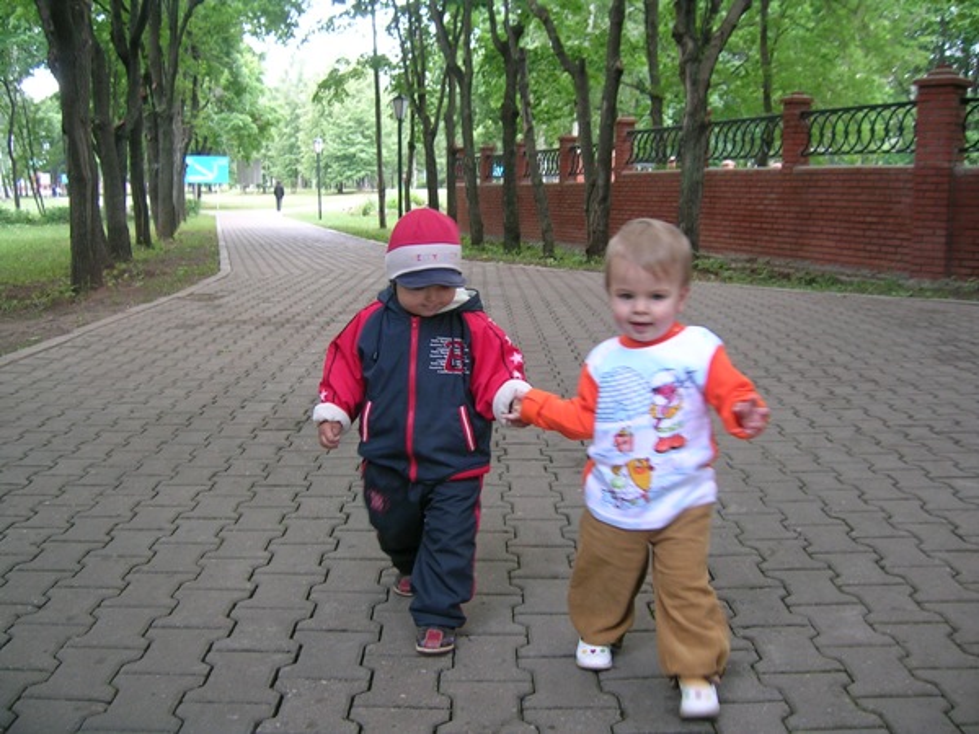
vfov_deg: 40.7
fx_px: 990
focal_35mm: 35
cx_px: 490
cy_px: 367
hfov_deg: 52.6
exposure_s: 1/42.8
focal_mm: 5.4
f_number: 2.8
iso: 50
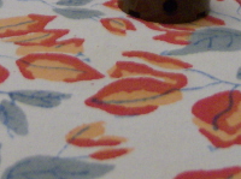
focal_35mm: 115
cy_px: -81
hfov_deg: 17.2
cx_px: 116
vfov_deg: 12.3
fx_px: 799
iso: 200
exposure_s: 1/18.5
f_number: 2.8
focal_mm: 6
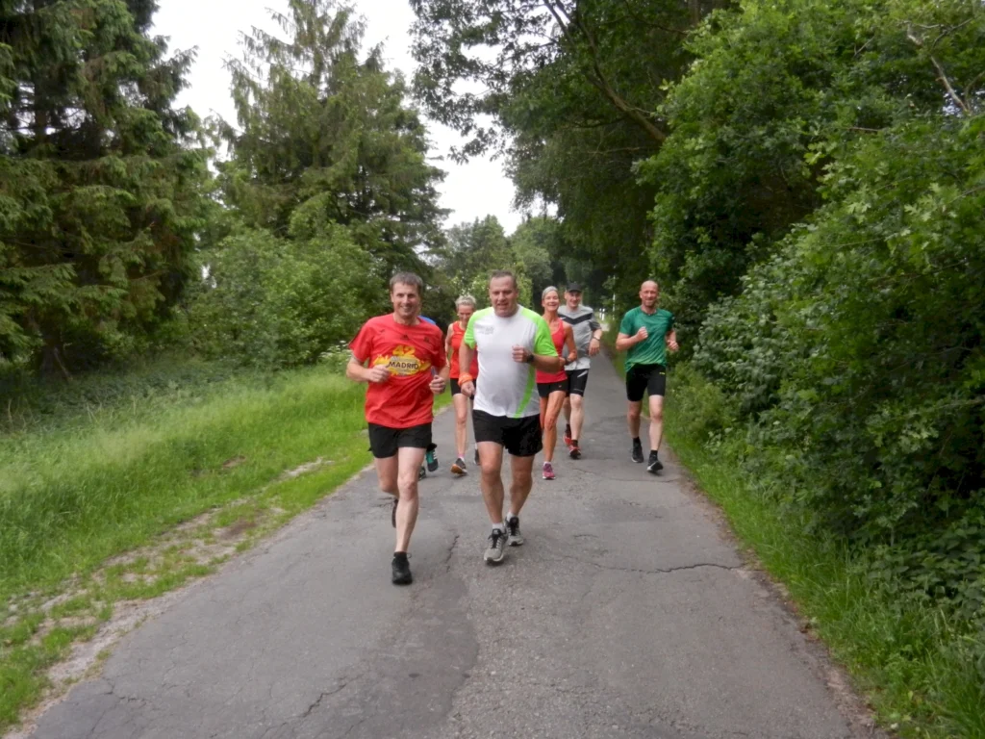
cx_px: 492
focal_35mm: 33
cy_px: 370
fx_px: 939
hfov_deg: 55.4
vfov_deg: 42.9
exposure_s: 1/400
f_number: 3.8
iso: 800
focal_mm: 5.9
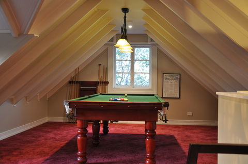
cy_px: 82
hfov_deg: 51.4
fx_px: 258
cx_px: 124
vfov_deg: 35.3
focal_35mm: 38
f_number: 4
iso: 800
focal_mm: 25
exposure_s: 1/13
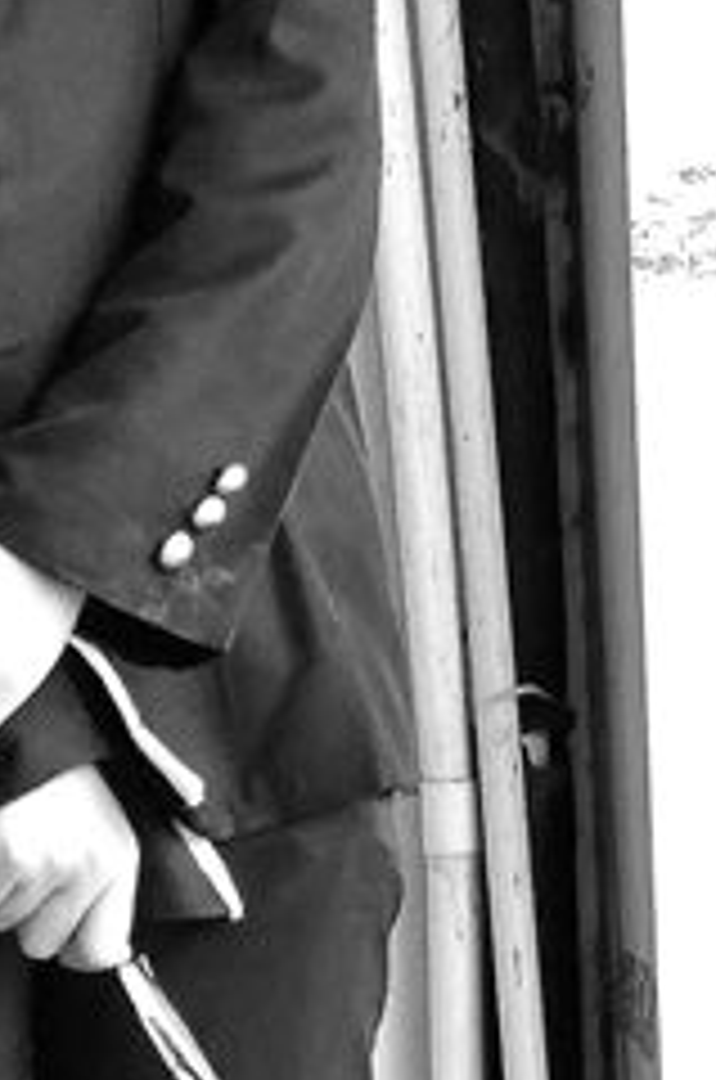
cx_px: -234
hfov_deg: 5.6
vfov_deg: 8.6
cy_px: 666
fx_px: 7221
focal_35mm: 241
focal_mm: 32
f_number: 4.2
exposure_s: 1/80
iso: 1000
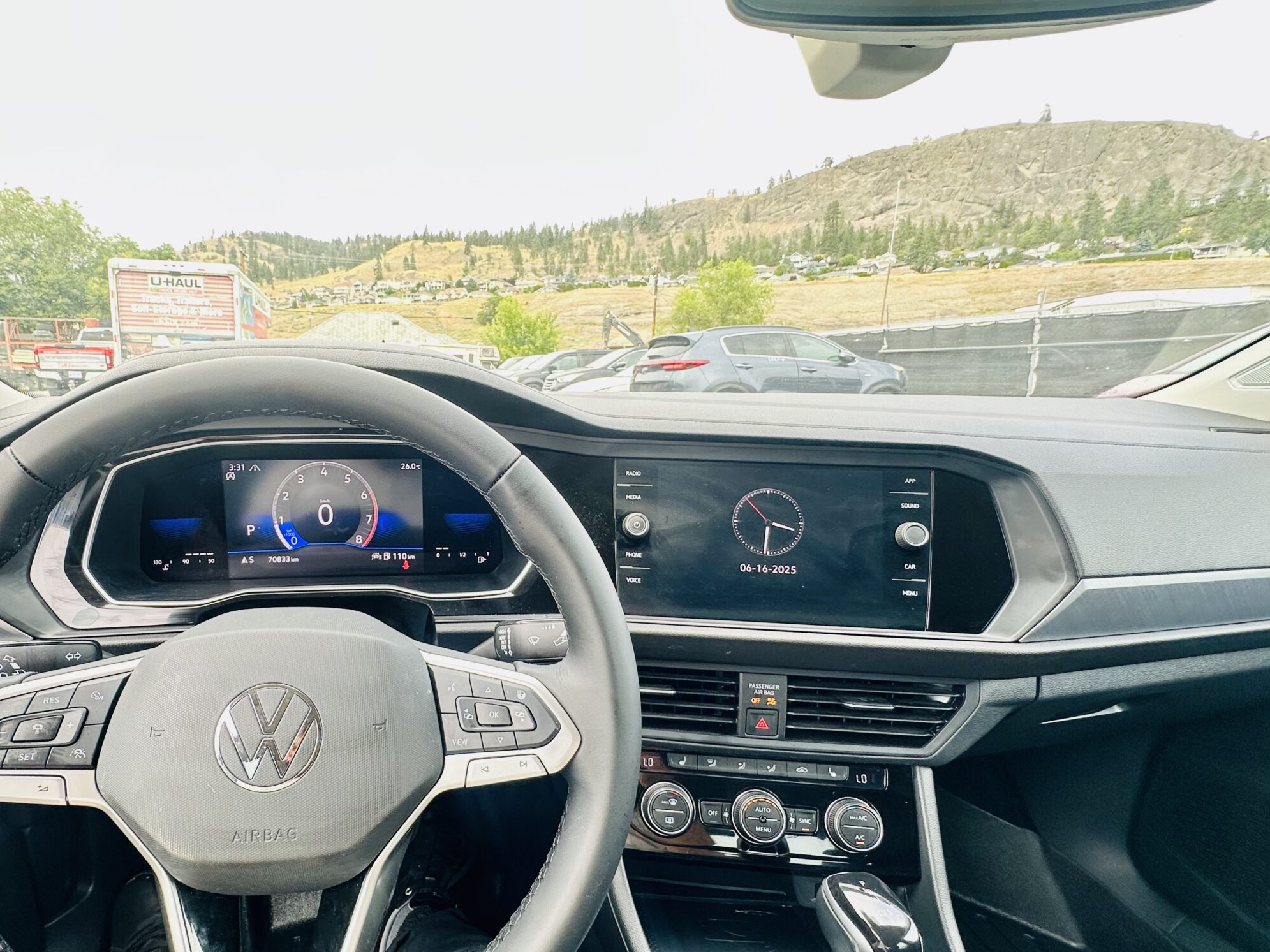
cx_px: 479
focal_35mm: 18
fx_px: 660
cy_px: 533
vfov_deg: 71.3
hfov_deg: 86.1
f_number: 2.2
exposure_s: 1/99
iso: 50
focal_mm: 2.22
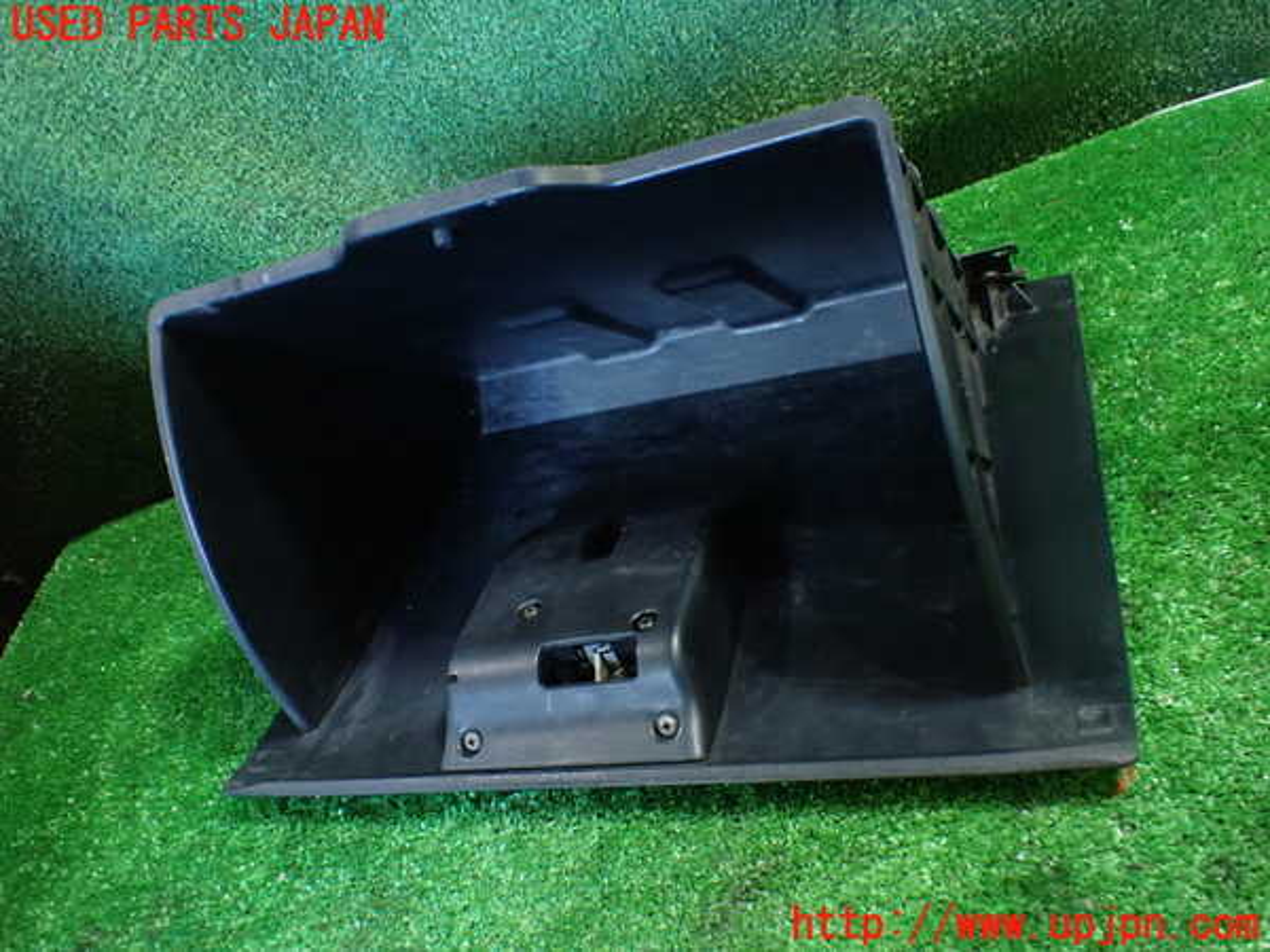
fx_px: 1101
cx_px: 635
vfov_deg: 46.8
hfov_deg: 60.0
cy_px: 476
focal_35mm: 30
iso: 800
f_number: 2.3
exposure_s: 1/50
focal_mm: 5.4
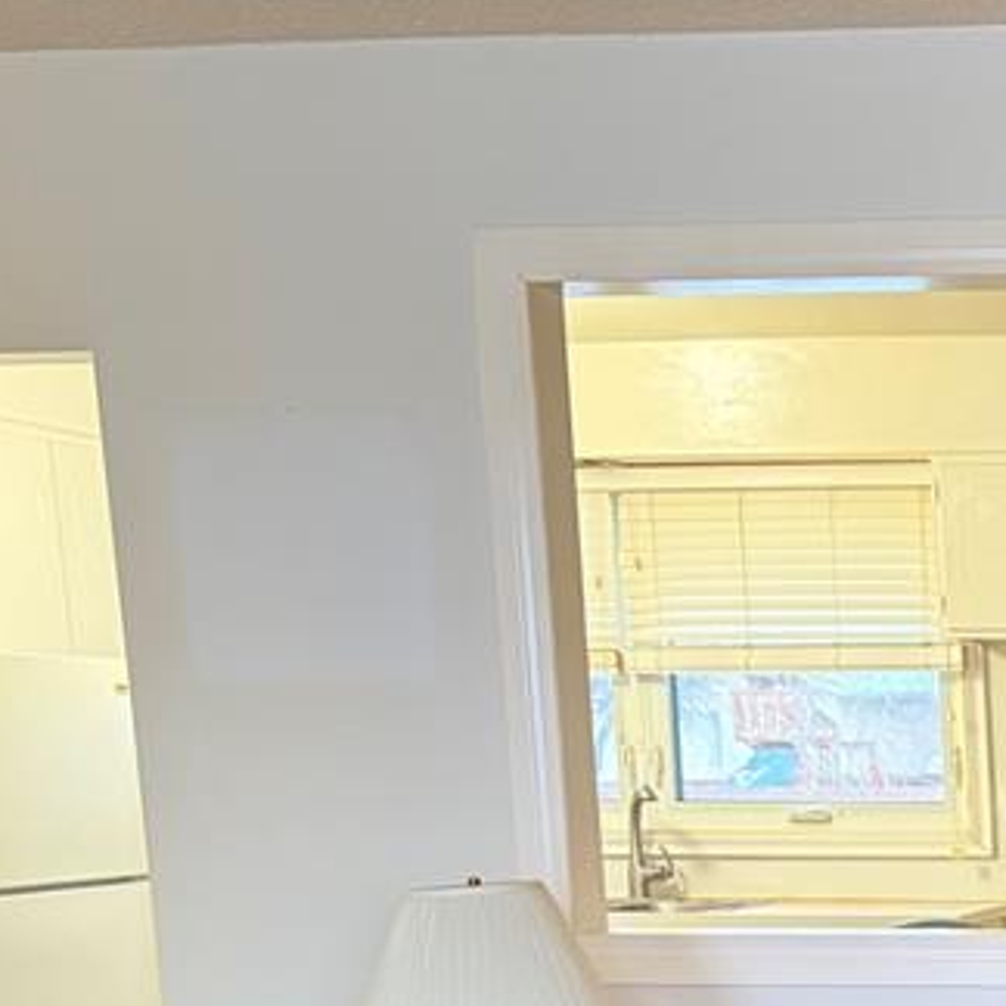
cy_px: 1093
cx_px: 1478
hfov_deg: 21.8
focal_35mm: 67
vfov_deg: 24.1
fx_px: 2203
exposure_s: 1/60
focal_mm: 6.76
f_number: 1.78
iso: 640
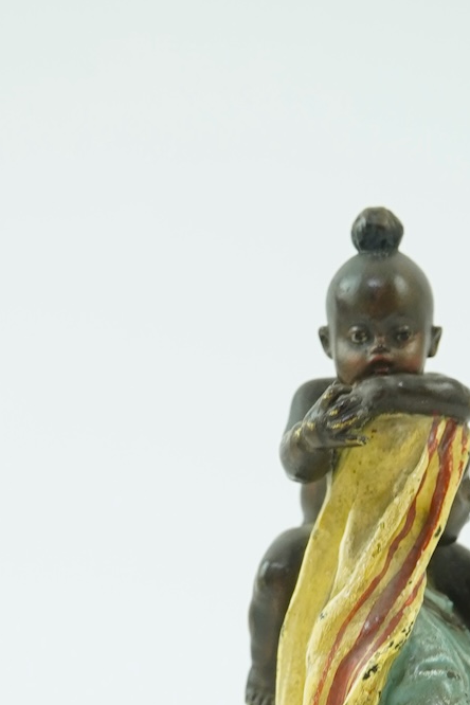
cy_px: 837
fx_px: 2604
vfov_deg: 14.9
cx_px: 365
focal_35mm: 133
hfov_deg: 10.3
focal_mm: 30
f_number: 8
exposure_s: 1/50
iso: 500
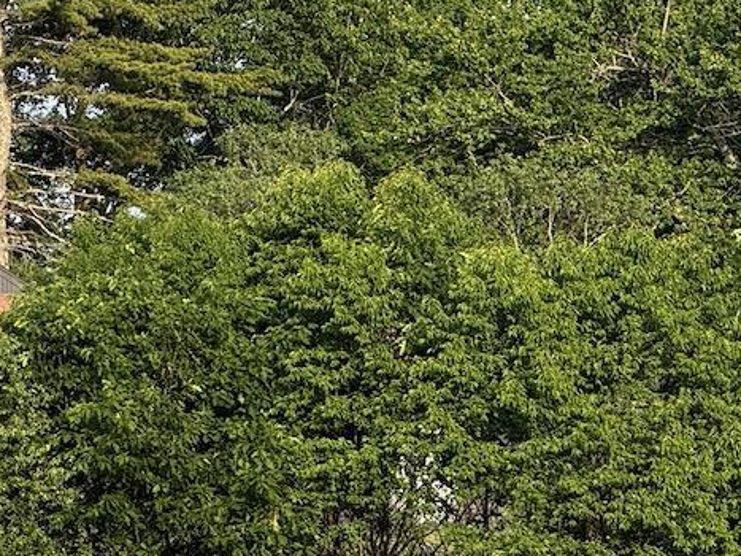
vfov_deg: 4.5
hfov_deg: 6.0
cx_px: -235
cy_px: 416
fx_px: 7041
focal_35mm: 329
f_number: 2.8
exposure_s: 1/586
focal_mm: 15.66
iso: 64
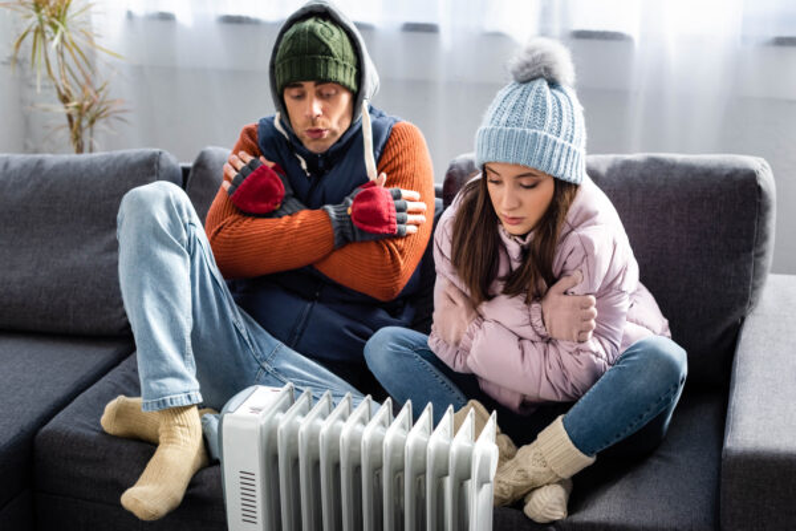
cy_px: 266
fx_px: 1105
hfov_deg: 39.6
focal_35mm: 50
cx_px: 398
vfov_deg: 27.0
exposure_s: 1/200
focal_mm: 50
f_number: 3.5
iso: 160
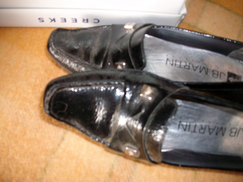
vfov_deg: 44.2
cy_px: 91
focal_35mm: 32
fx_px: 225
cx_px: 122
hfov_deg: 56.8
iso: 125
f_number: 2.9
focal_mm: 5.7
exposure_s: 1/40
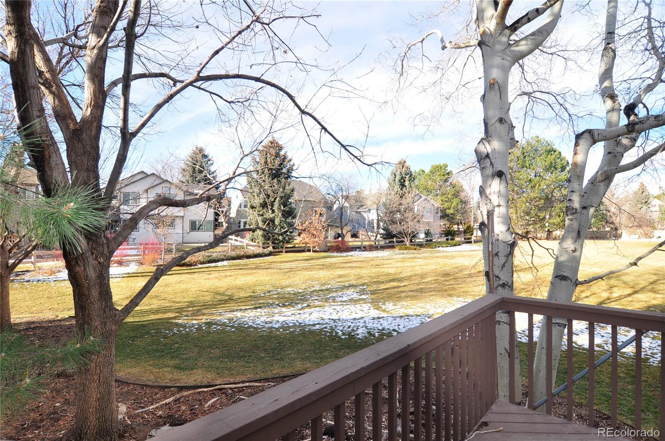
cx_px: 332
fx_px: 332
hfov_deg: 90.1
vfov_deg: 67.2
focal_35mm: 18
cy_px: 220
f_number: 6.3
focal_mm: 12
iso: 200
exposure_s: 1/200
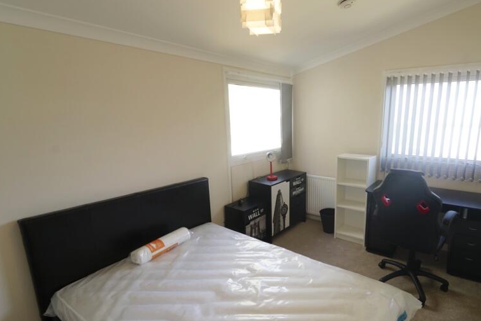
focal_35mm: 19
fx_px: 254
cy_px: 169
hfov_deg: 85.3
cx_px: 298
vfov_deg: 64.6
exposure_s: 1/30
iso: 500
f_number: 6.3
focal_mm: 14
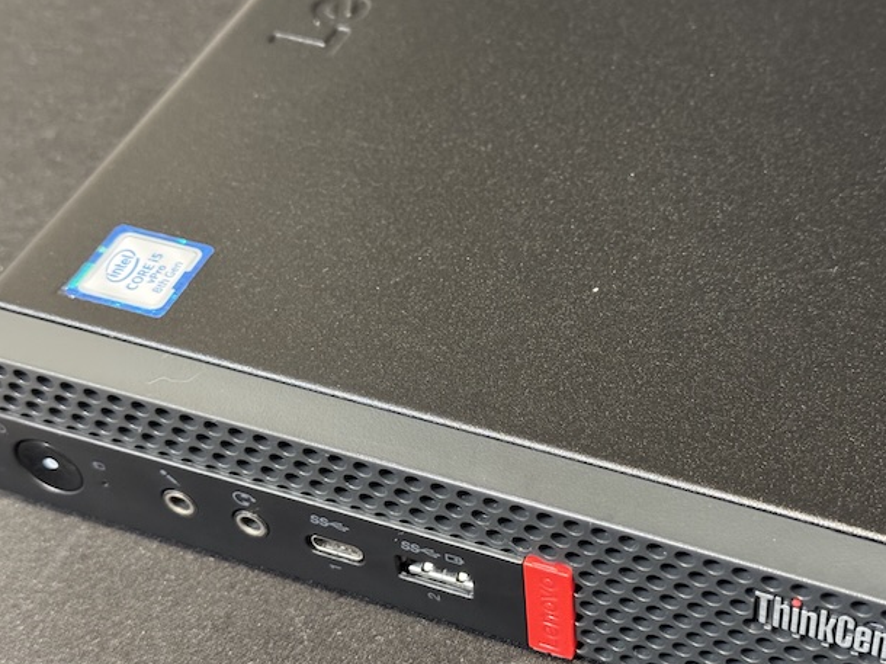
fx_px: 1612
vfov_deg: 23.3
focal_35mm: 63
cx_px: 555
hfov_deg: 30.6
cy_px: 376
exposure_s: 1/25
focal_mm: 6.76
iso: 500
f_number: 1.78
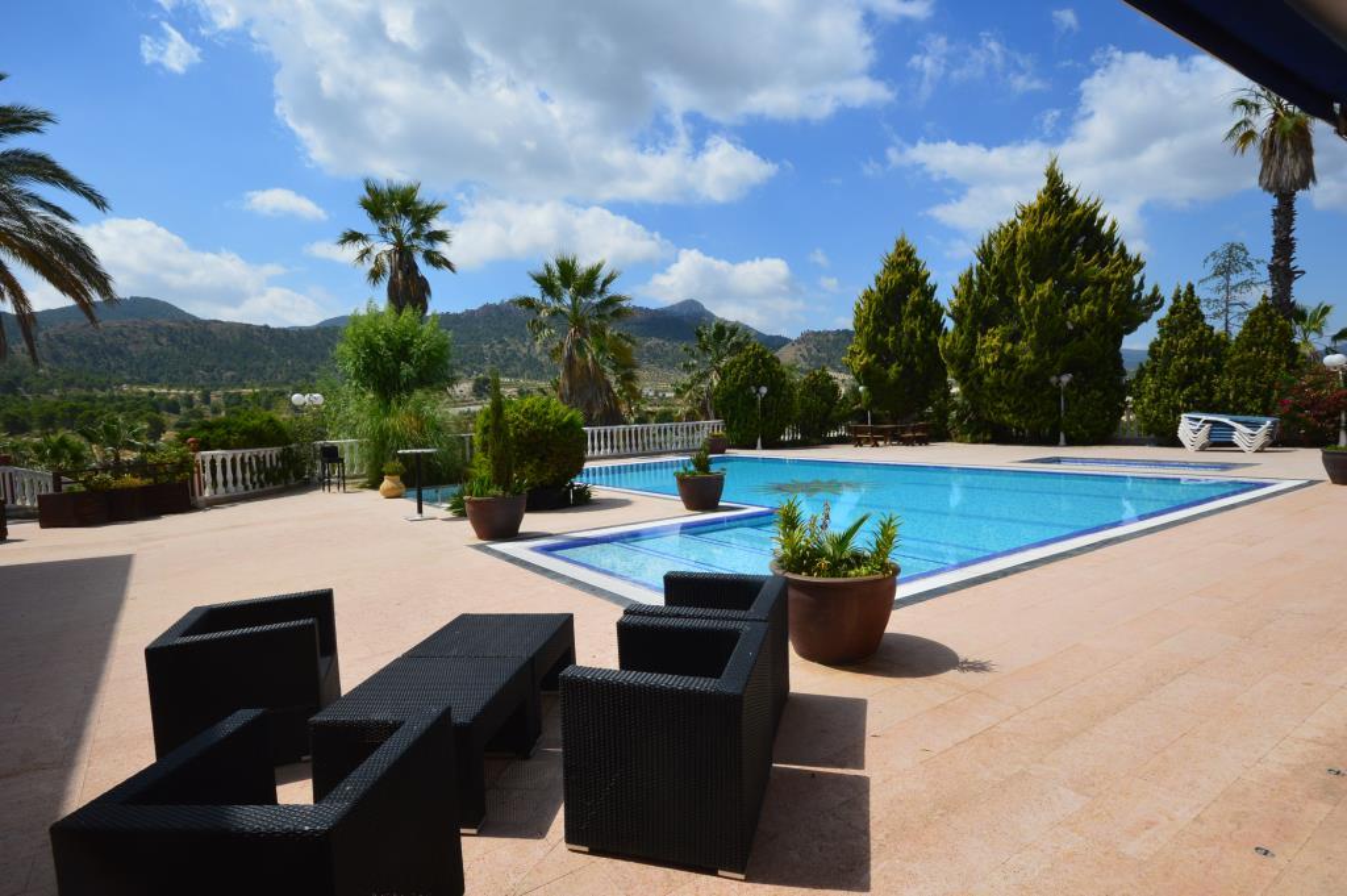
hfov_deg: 85.5
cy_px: 448
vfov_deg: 63.1
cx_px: 674
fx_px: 729
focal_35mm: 20
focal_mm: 13
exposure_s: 1/500
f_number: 11
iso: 360
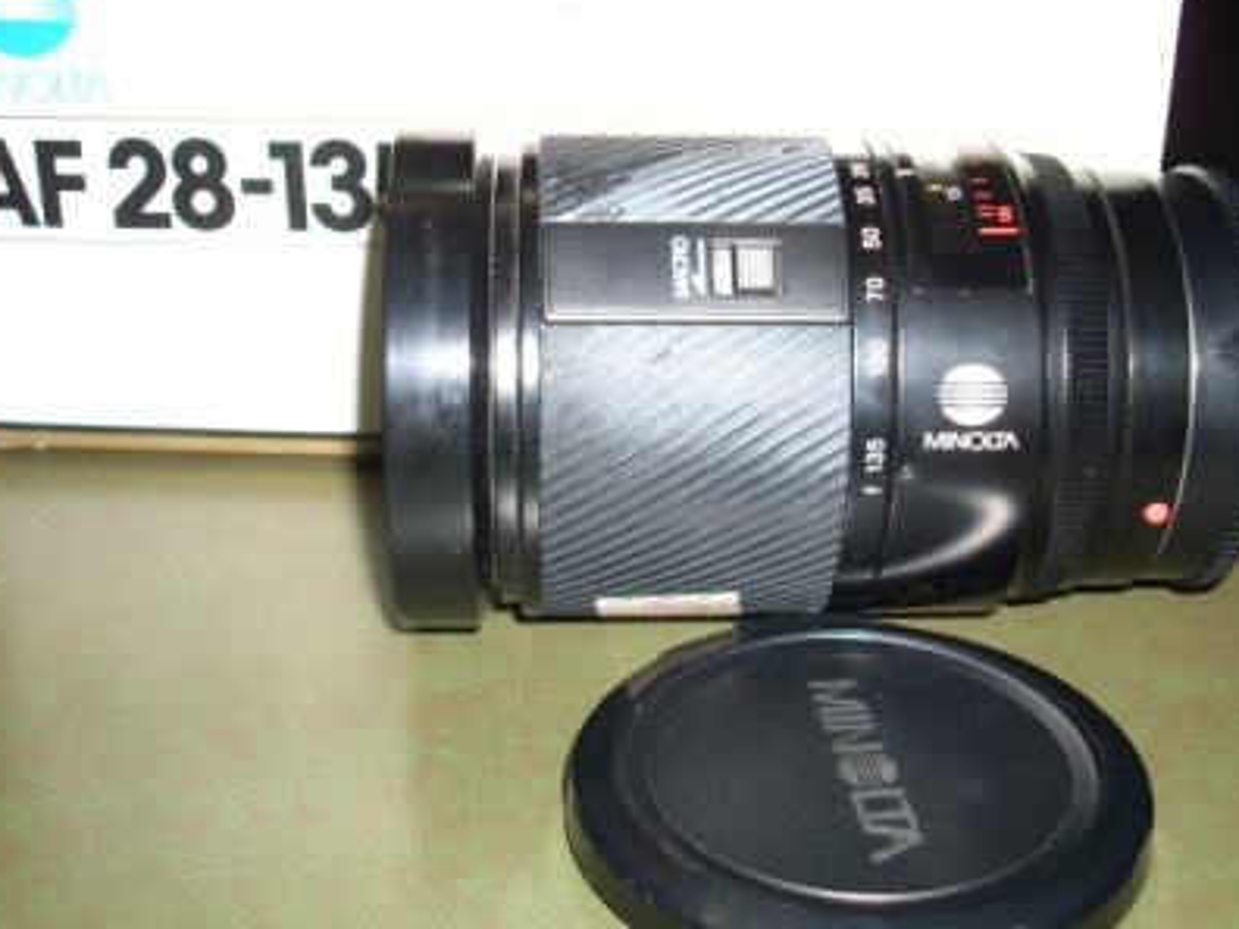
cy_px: 454
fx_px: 1861
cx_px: 657
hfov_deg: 36.8
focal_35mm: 52
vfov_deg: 28.0
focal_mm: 7.6
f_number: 3.1
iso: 64
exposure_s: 1/60
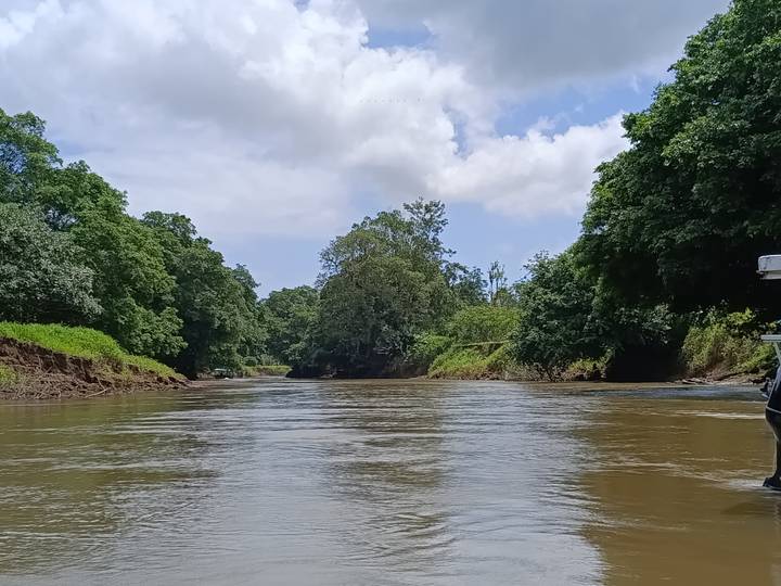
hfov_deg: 38.2
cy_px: 293
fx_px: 1128
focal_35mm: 50
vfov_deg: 29.1
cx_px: 390
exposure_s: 1/2160
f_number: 1.5
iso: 50
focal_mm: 4.94
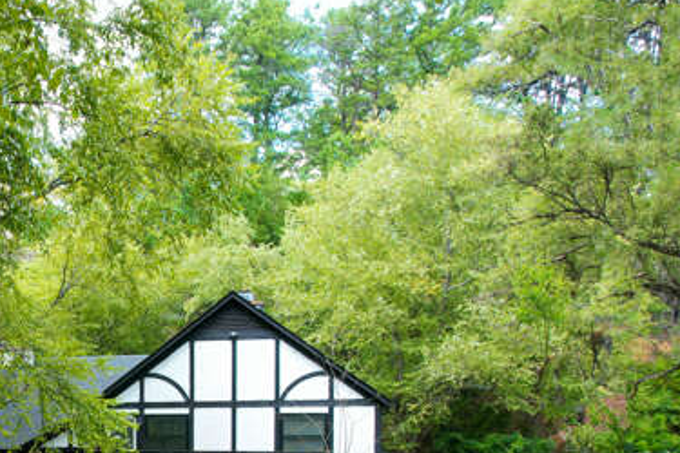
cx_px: 29
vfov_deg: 28.0
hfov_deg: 39.4
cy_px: 457
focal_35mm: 45
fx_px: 850
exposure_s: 1/160
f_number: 2.8
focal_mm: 8.38
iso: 110
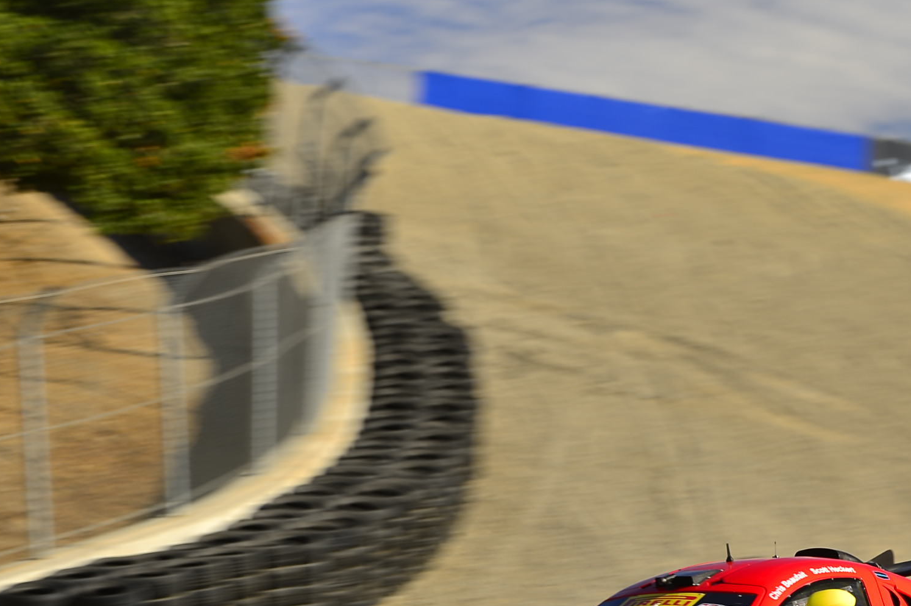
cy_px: 513
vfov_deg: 7.9
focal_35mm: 173
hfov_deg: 11.7
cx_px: 952
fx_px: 4374
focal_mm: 70
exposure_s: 1/160
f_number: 4
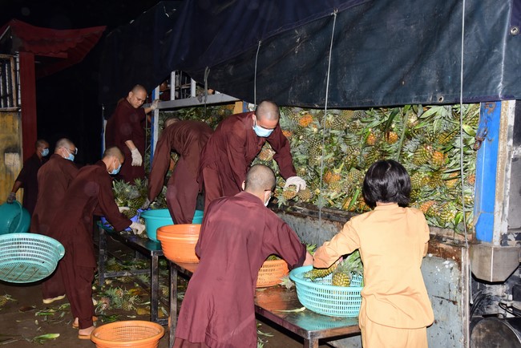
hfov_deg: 50.7
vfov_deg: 35.1
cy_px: 174
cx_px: 260
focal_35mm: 38
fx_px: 550
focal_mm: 38
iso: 1250
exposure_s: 1/160
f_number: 6.3
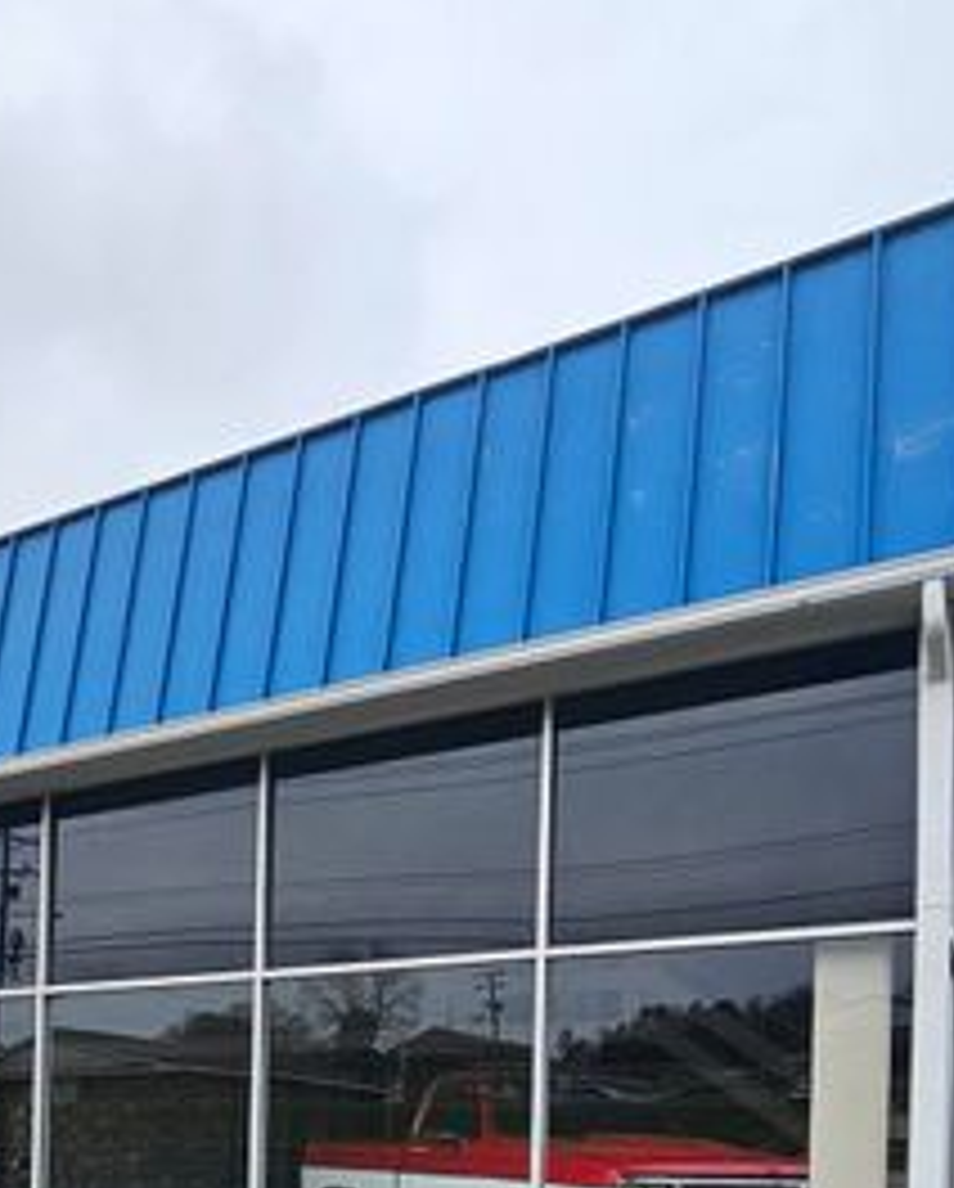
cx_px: 266
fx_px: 1127
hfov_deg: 44.7
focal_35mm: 32
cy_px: 1163
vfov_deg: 47.2
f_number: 2.2
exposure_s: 1/730
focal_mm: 2.2
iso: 64
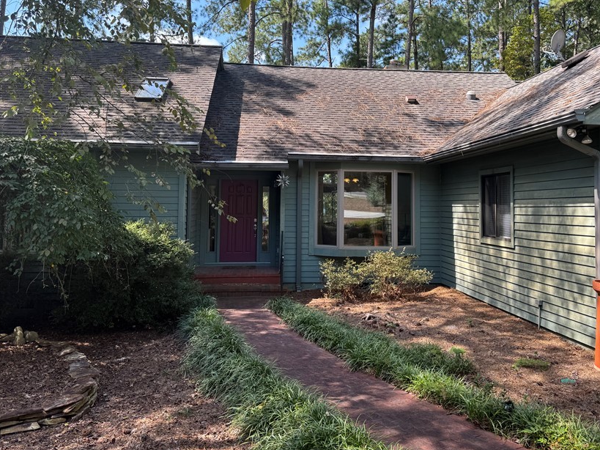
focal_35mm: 30
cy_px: 174
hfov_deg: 59.9
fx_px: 520
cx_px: 323
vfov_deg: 46.5
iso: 80
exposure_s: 1/558
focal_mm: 6.76
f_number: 1.78
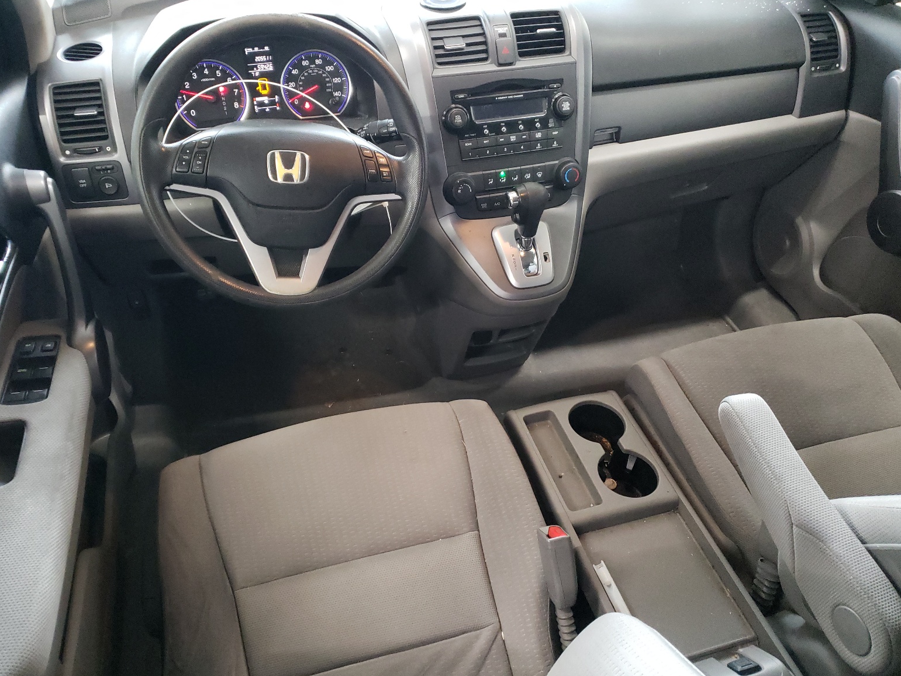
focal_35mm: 27
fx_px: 703
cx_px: 444
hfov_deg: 65.3
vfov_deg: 51.4
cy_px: 337
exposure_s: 1/33
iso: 483
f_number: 1.5
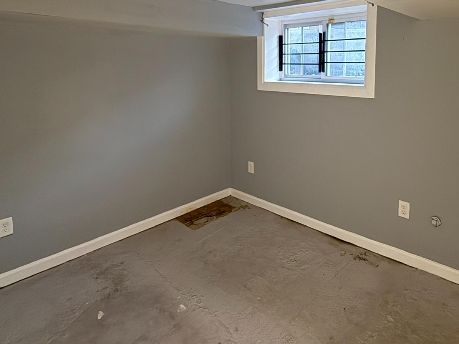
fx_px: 318
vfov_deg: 54.8
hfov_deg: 70.7
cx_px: 279
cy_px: 98
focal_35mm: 24
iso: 640
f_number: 2.2
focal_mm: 2.22
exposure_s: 1/60
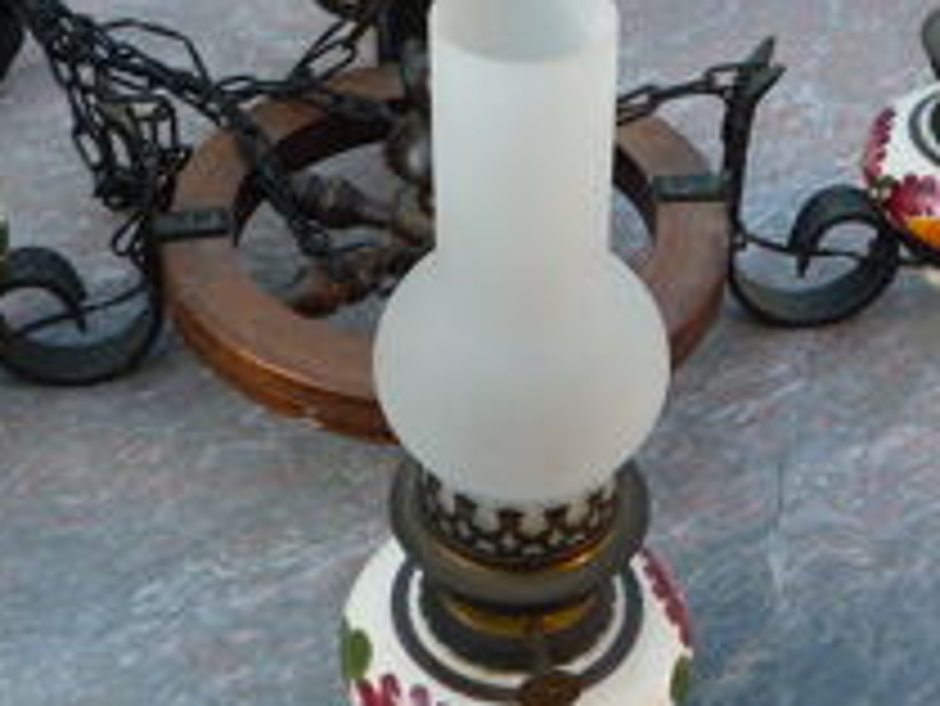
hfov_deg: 28.1
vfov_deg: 21.0
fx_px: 1875
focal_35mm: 69
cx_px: 472
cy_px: 121
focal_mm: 5.2
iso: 100
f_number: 4
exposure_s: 1/100
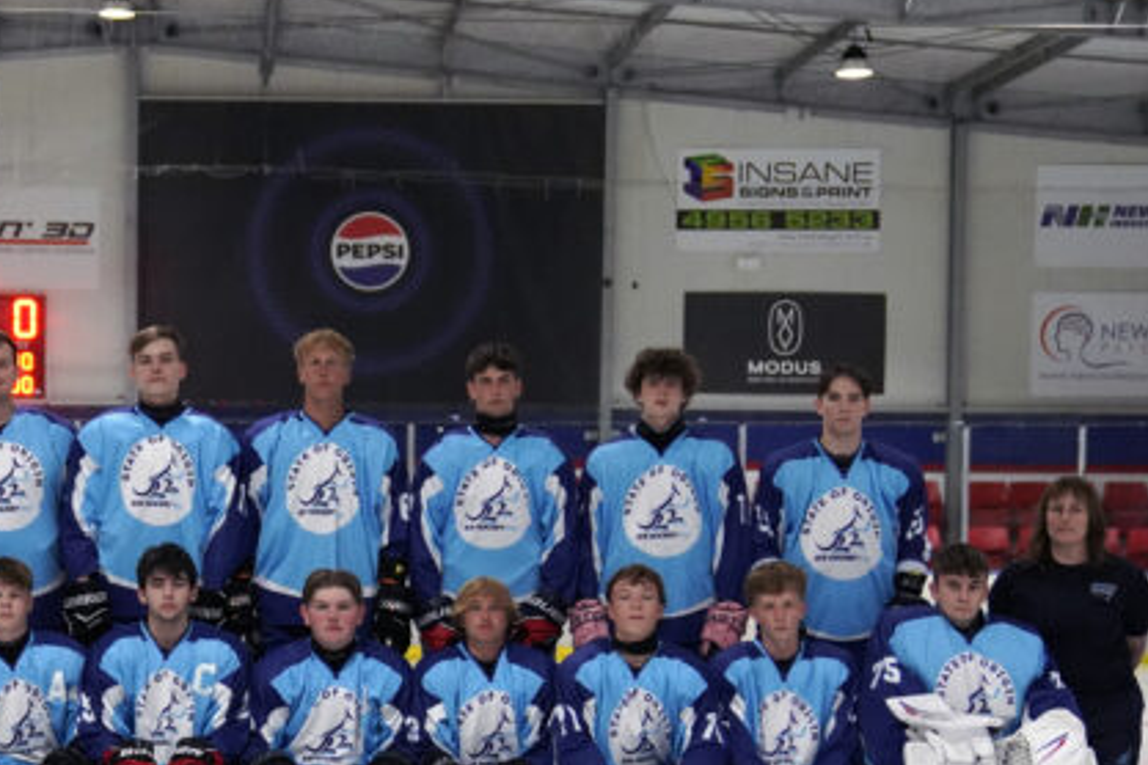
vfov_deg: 15.4
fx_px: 2806
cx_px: 285
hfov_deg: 22.9
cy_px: 645
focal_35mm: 88
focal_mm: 39
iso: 5000
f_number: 2.8
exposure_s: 1/1000
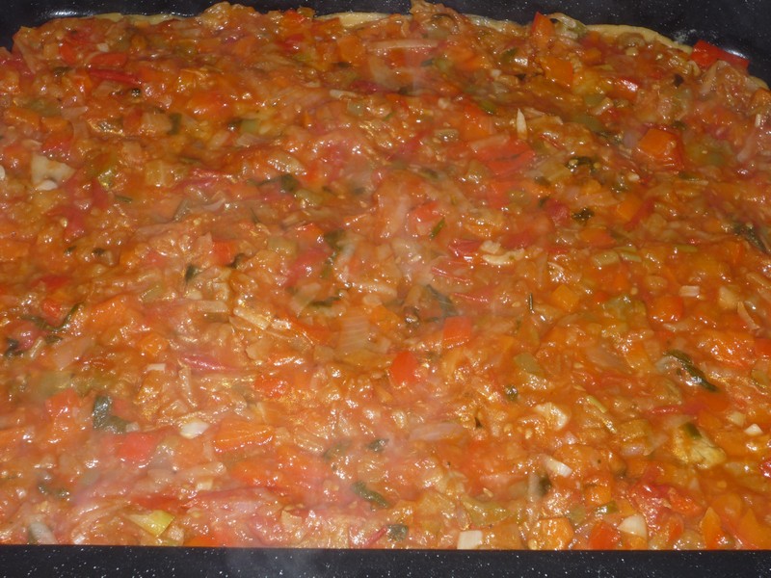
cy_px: 289
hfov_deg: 35.5
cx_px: 386
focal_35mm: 54
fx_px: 1203
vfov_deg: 27.0
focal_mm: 9.5
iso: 100
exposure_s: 1/40
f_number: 5.2
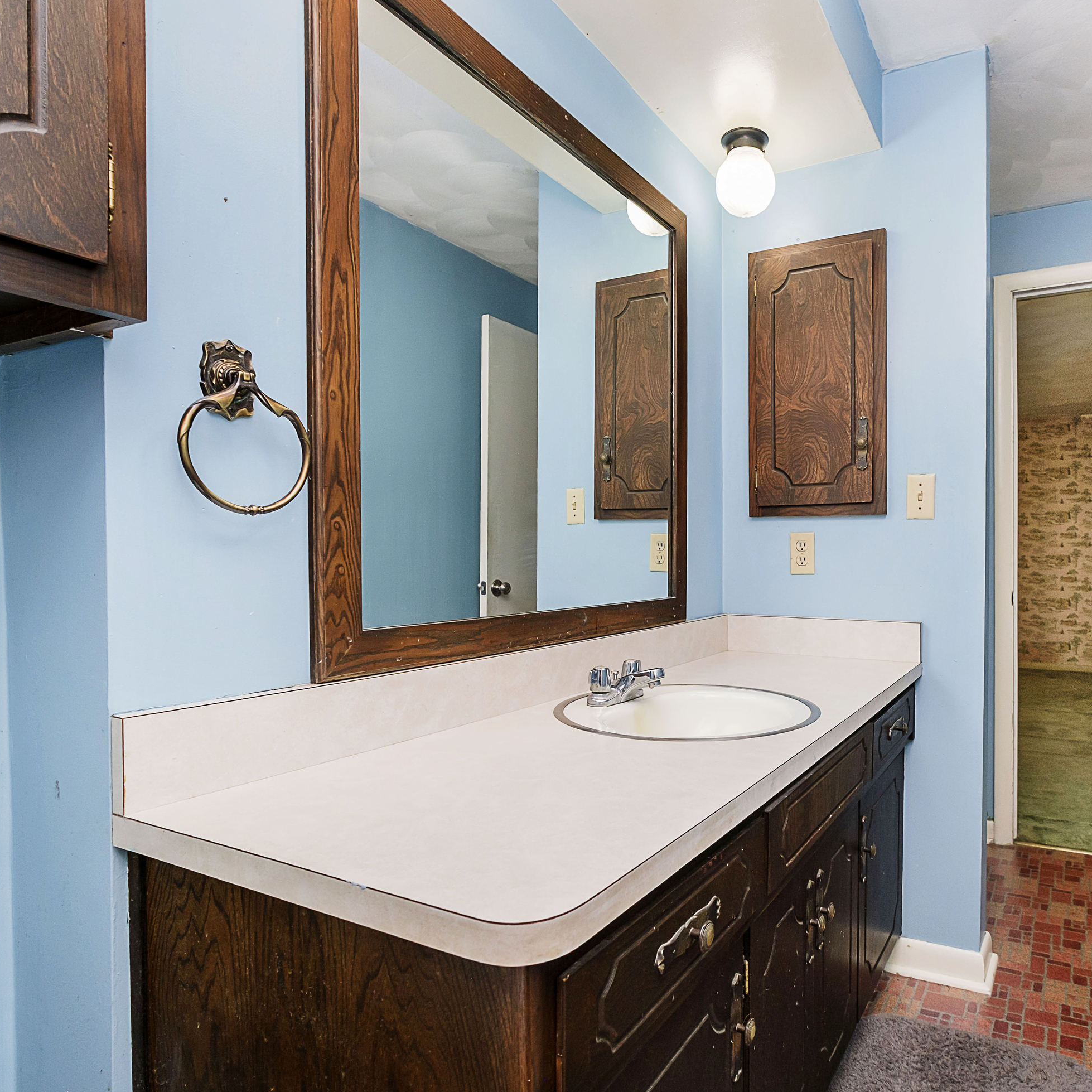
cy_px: 549
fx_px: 714
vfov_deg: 74.8
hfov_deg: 71.8
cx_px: 760
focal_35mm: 20
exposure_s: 1/40
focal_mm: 10
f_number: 4
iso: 500
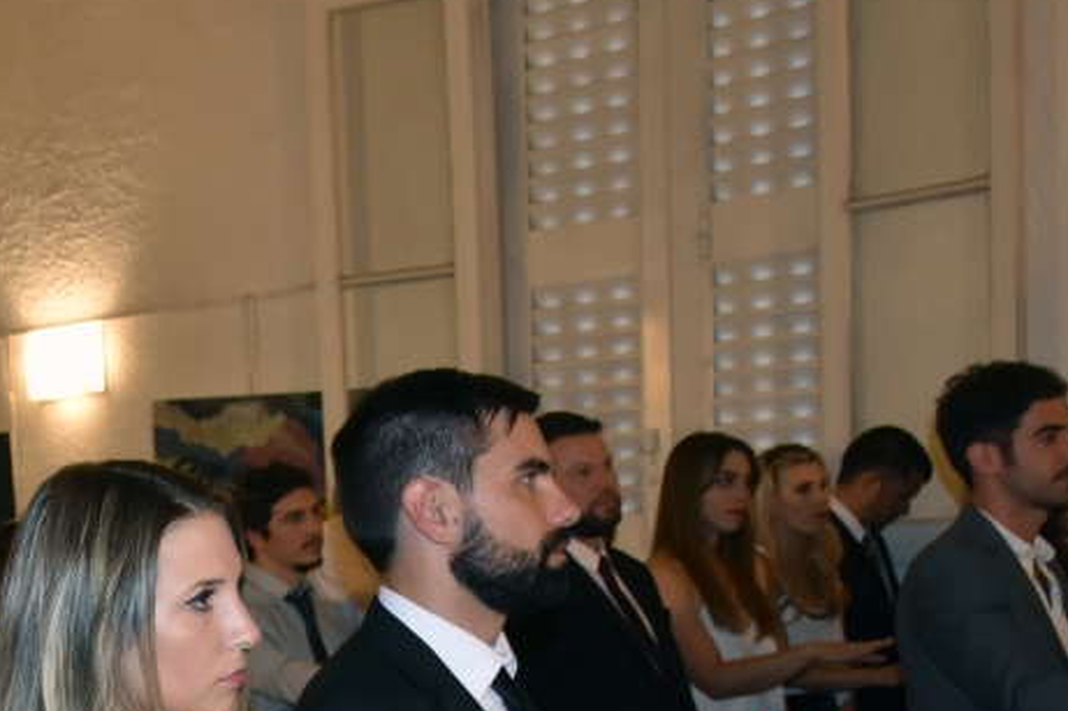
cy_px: 738
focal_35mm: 60
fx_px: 1779
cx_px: 46
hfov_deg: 31.4
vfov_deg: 21.7
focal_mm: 18
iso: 800
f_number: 5
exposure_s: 1/60
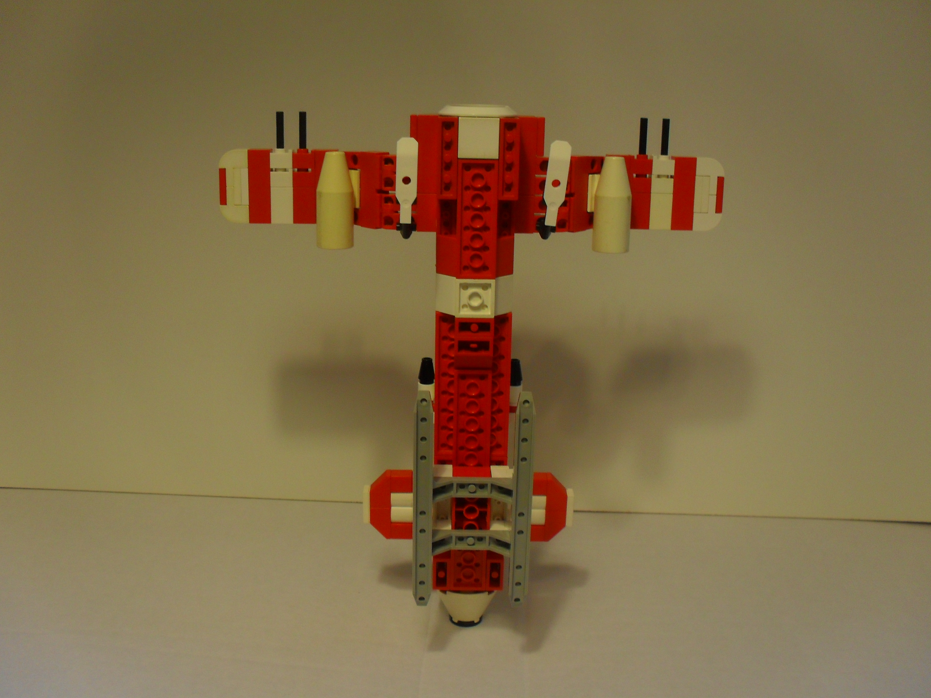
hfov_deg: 51.4
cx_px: 458
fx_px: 968
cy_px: 352
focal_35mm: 36
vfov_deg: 39.7
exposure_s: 1/45
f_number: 3.2
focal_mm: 6.3
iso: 120
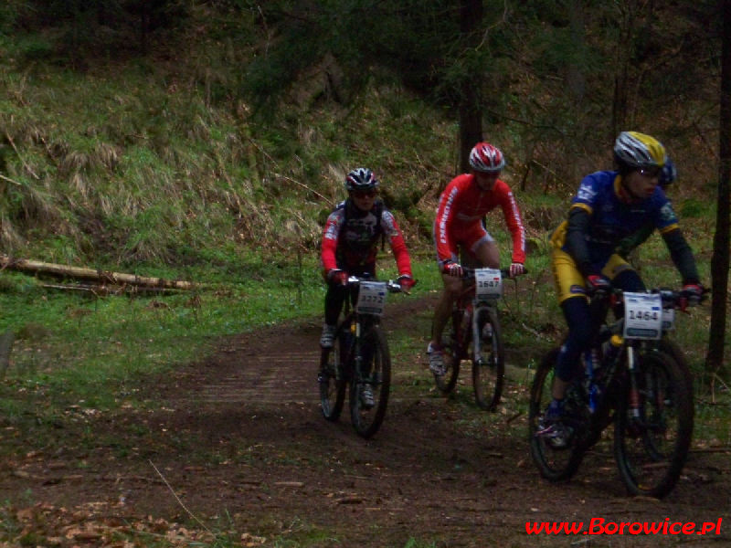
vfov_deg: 12.7
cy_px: 274
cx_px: 366
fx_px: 2471
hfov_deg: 16.8
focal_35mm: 117
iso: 400
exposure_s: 1/125
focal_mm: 19.2
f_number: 4.4
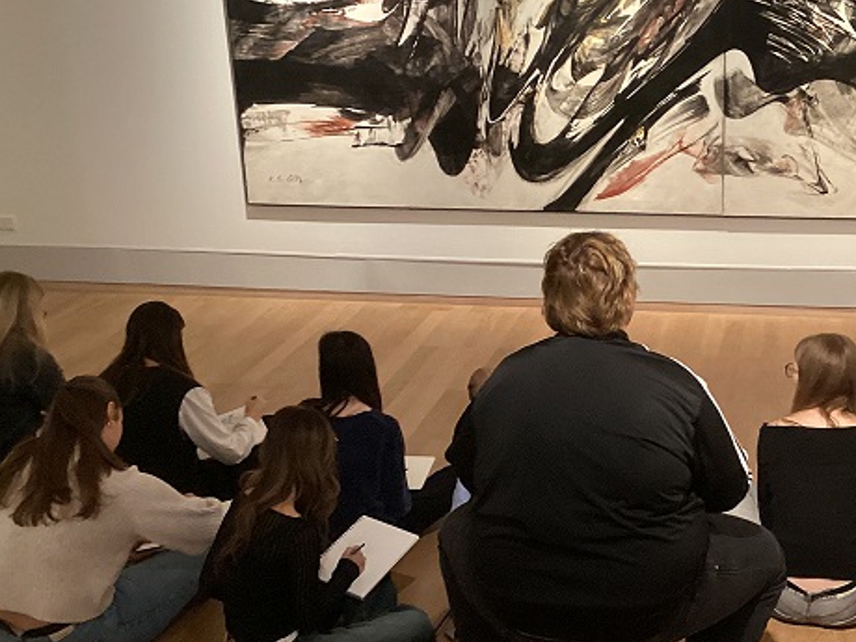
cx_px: 584
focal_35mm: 55
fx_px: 1360
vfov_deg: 26.6
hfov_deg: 34.5
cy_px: 320
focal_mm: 3.3
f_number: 2.4
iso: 400
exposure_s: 1/33
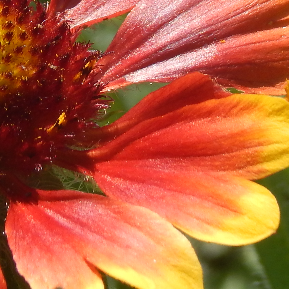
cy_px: 108
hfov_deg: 1.2
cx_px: 80
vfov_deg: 1.2
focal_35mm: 1456
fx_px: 13753
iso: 125
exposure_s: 1/400
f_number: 5.7
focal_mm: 76.4
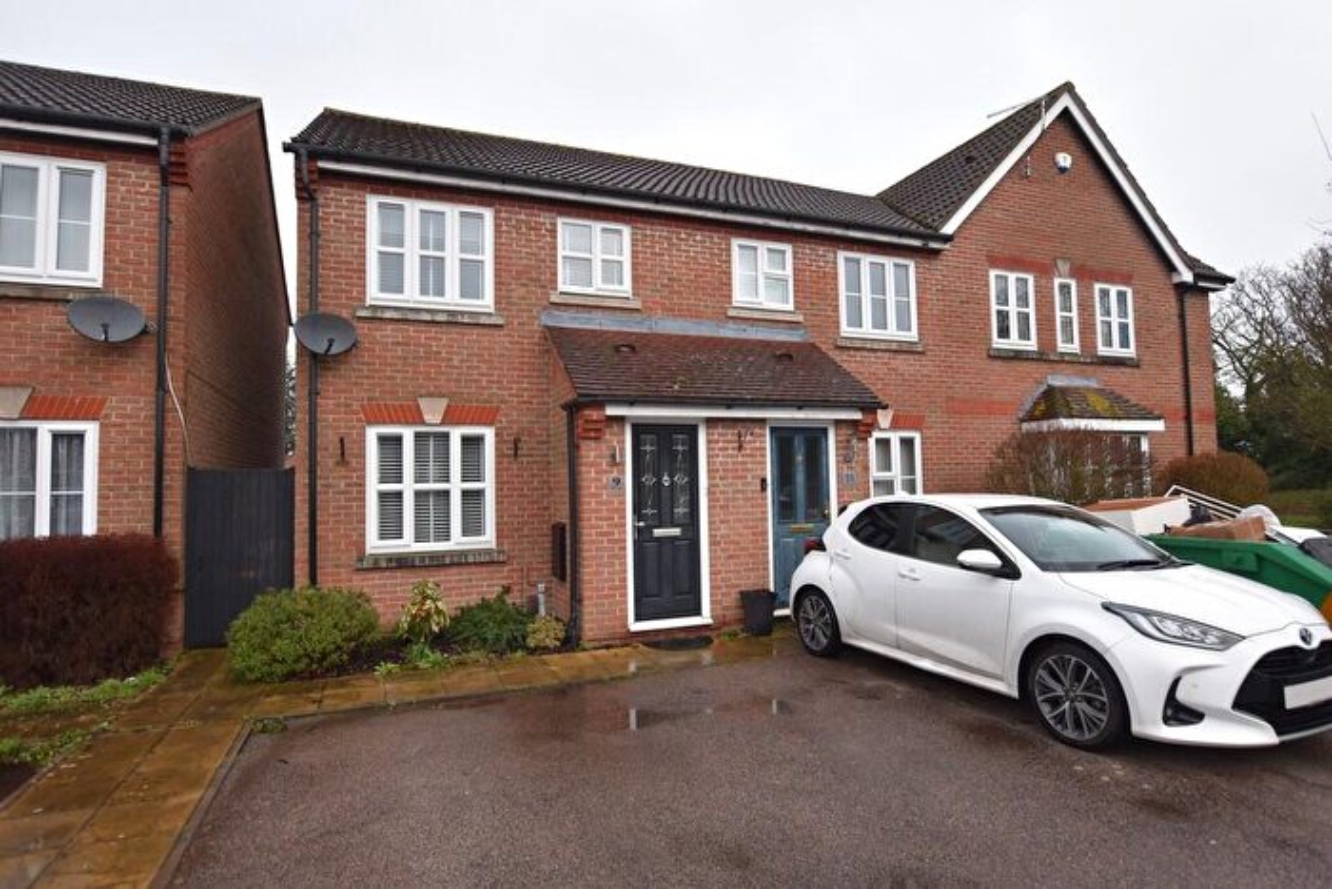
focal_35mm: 20
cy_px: 444
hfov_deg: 85.4
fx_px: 722
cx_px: 666
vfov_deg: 63.2
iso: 140
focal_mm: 13
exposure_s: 1/125
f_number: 5.6
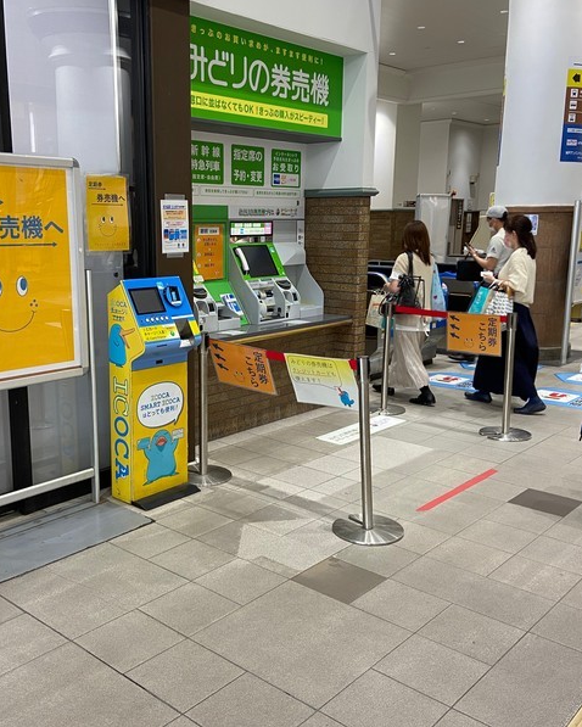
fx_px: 732
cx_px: 250
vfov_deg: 52.8
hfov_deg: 43.3
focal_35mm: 34
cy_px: 363
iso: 80
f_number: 1.8
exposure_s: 1/60
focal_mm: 4.25
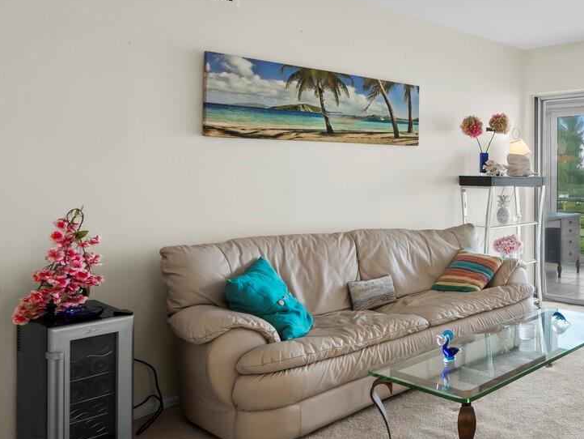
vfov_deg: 45.2
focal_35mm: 31
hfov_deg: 48.8
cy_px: 176
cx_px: 573
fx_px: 523
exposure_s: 1/4
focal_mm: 7
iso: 200
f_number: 11
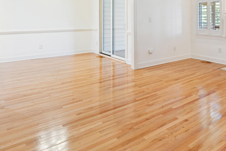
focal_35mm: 29
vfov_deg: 42.8
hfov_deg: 58.0
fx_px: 182
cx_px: 186
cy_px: 29
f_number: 8
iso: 100
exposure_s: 1
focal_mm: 10
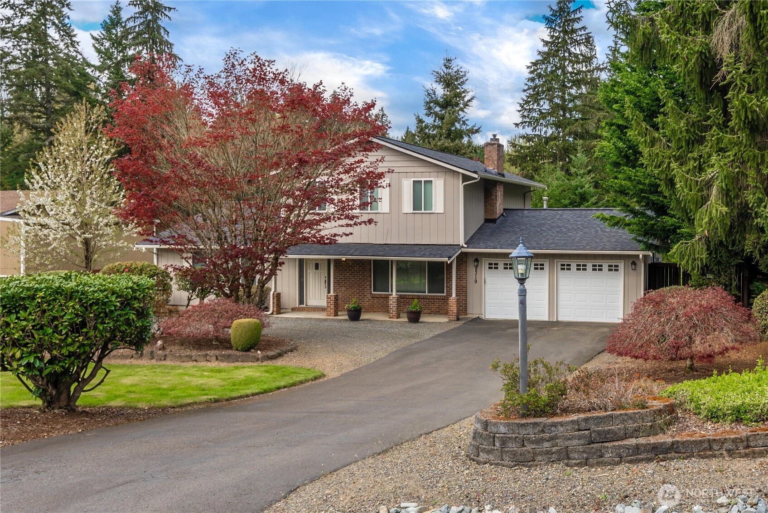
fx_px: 512
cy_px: 256
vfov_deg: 53.2
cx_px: 384
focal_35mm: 24
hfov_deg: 73.7
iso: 80
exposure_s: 1/60
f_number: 7.1
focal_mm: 24
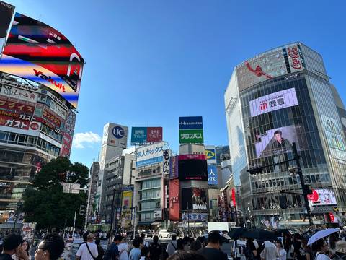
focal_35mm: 24
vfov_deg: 56.8
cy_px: 130
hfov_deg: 71.6
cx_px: 173
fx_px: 240
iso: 80
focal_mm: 6.86
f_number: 1.78
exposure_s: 1/3861
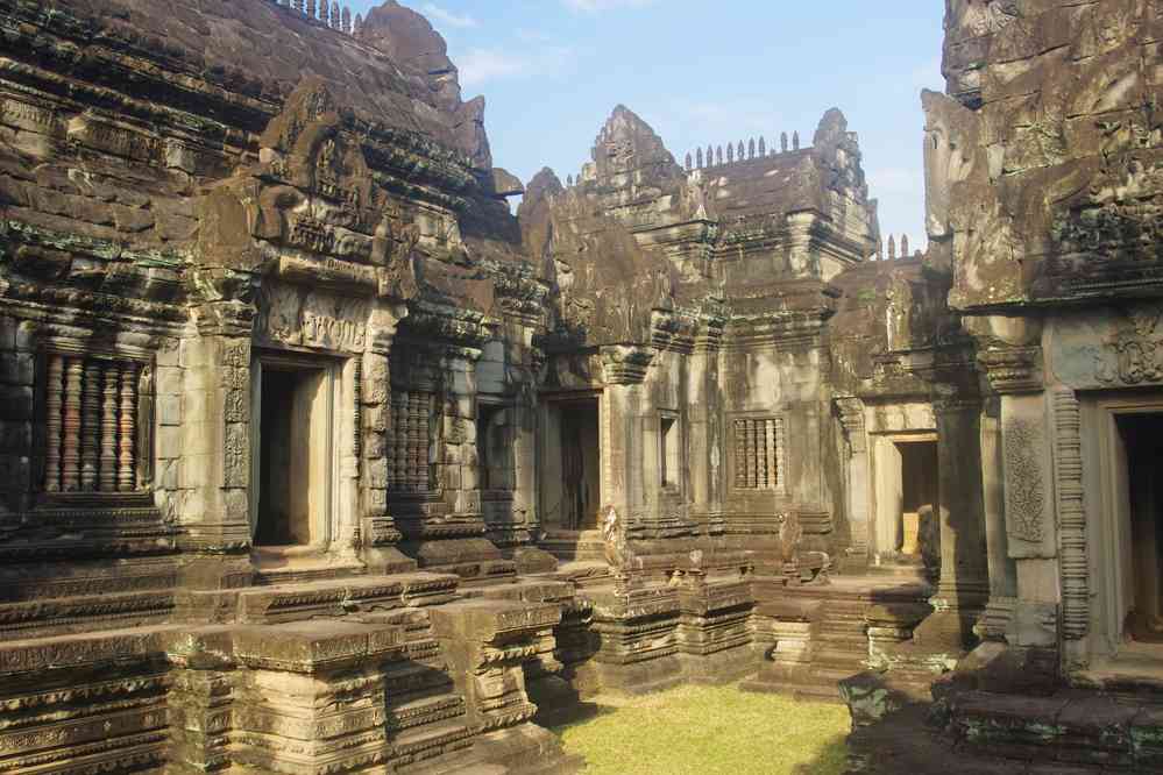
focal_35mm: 34
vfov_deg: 38.4
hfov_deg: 55.1
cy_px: 388
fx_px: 1114
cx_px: 582
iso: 200
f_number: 8
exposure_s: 1/50
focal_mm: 23
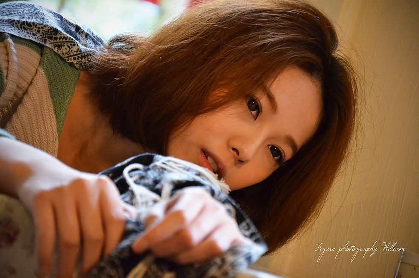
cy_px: 139
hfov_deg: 13.1
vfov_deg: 8.7
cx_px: 210
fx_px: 1829
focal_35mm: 158
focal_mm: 105
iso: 3200
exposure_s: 1/80
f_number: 5.6
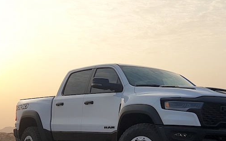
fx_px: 493
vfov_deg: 16.2
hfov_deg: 25.7
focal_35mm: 80
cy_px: 116
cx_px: 148
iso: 100
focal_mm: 6
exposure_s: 1/307
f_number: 2.4
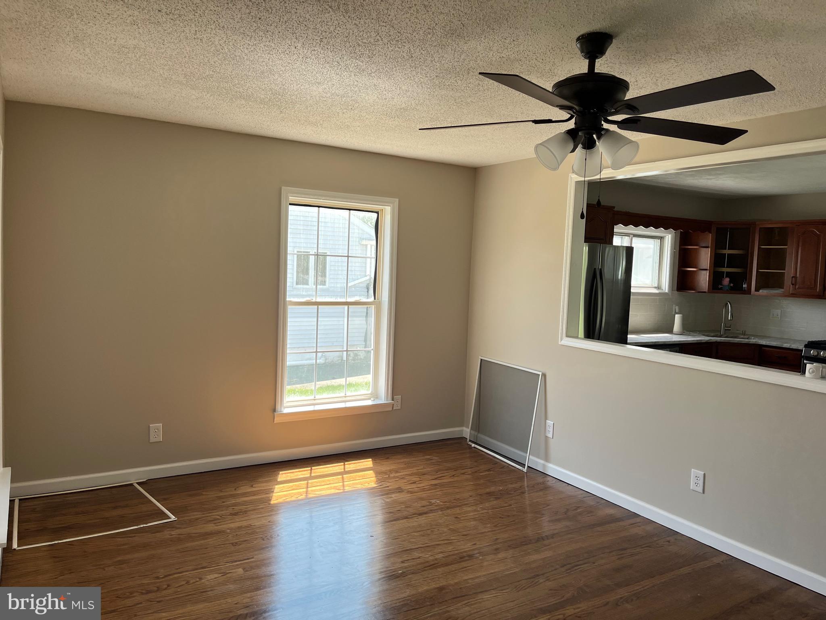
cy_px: 310
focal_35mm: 26
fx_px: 620
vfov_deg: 53.1
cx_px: 413
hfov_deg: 67.3
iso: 40
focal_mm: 5.1
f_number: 1.6
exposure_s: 1/190
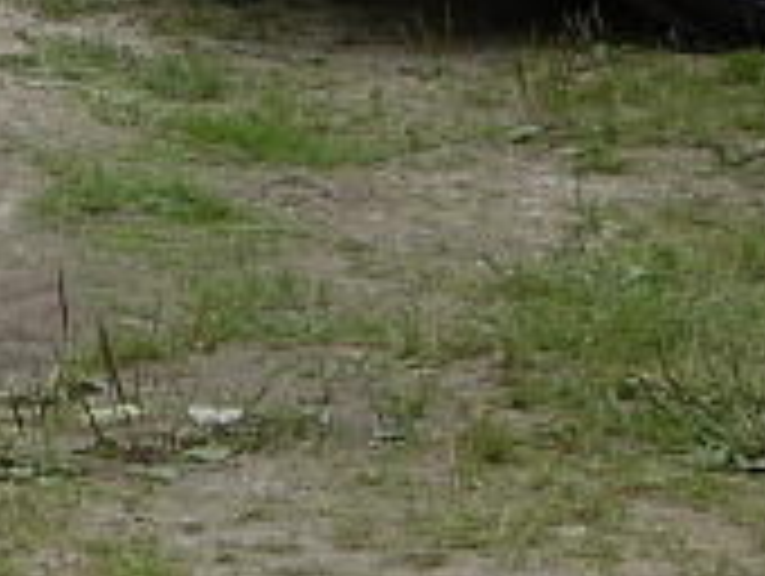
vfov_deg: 4.8
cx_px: -315
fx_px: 6750
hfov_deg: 6.4
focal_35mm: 305
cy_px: -504
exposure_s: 1/250
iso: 50
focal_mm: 13.7
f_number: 3.8
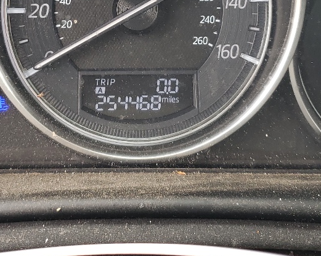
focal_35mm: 78
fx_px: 740
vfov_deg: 19.0
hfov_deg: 24.4
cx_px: 121
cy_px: -6
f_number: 1.5
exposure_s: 1/60.2
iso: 50
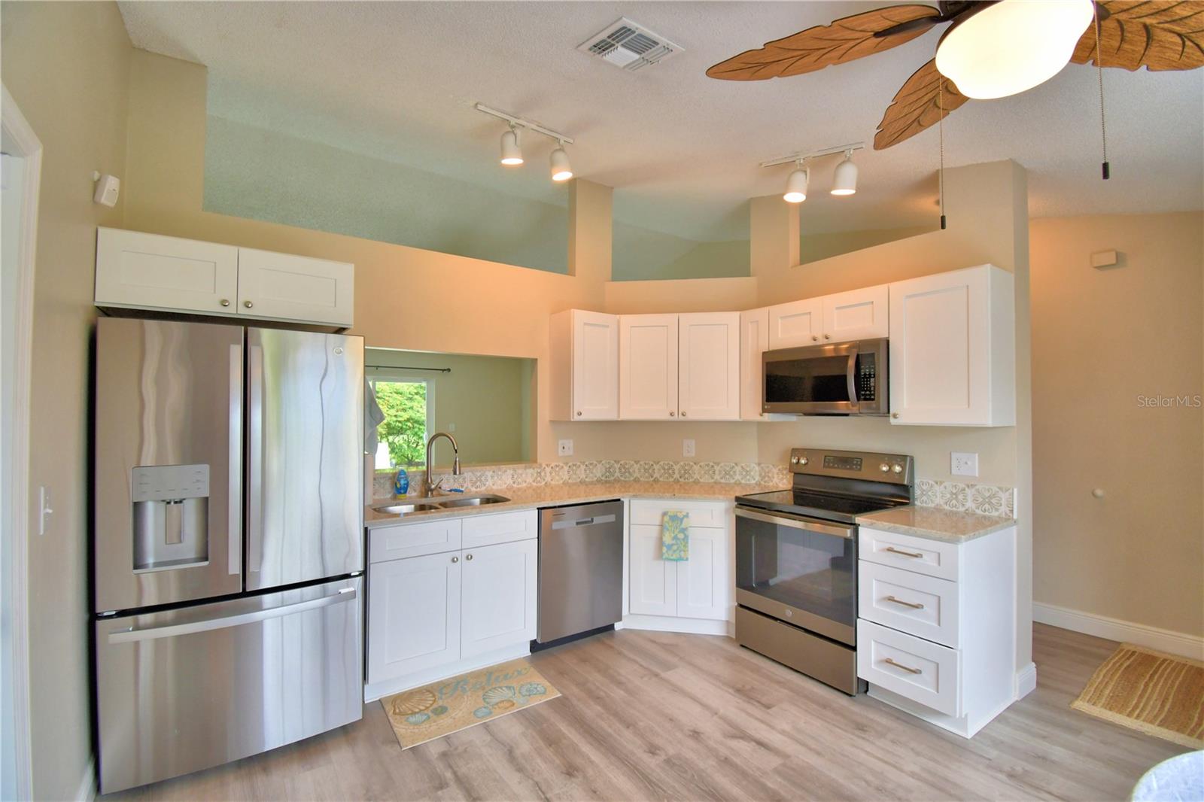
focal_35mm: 15
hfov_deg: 100.4
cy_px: 401
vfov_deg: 77.3
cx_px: 602
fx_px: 502
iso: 400
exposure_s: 1/125
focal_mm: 10
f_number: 4.5
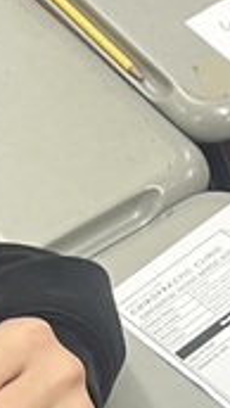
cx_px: 306
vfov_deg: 12.7
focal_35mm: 169
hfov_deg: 7.1
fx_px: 1829
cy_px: 142
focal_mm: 5.1
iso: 160
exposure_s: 1/60
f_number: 1.6
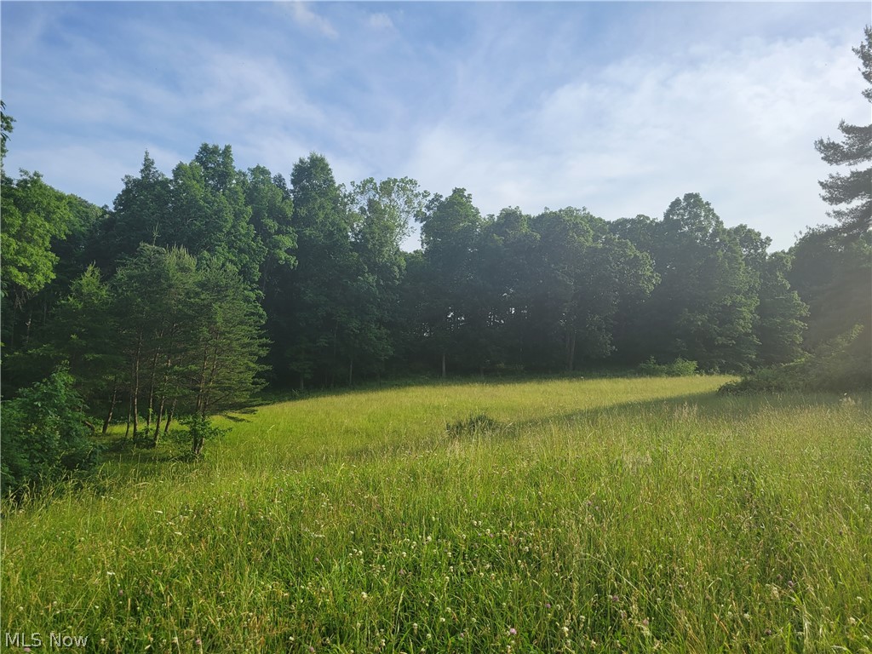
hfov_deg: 67.3
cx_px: 436
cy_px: 327
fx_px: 655
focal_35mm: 26
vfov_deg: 53.1
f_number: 1.8
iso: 40
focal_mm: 5.4
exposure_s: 1/1904
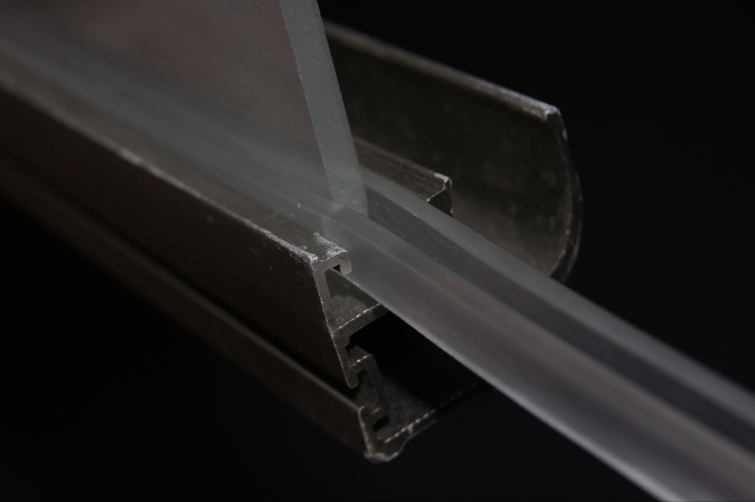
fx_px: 1729
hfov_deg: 24.6
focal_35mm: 82
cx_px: 378
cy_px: 251
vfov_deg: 16.5
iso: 400
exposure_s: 1/100
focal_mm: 55
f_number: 9
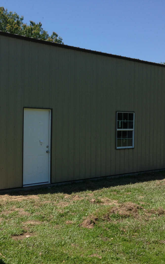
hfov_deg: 27.2
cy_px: 131
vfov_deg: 42.6
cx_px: 53
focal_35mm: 47
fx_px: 338
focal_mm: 4.13
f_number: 2.4
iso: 50
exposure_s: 1/1355
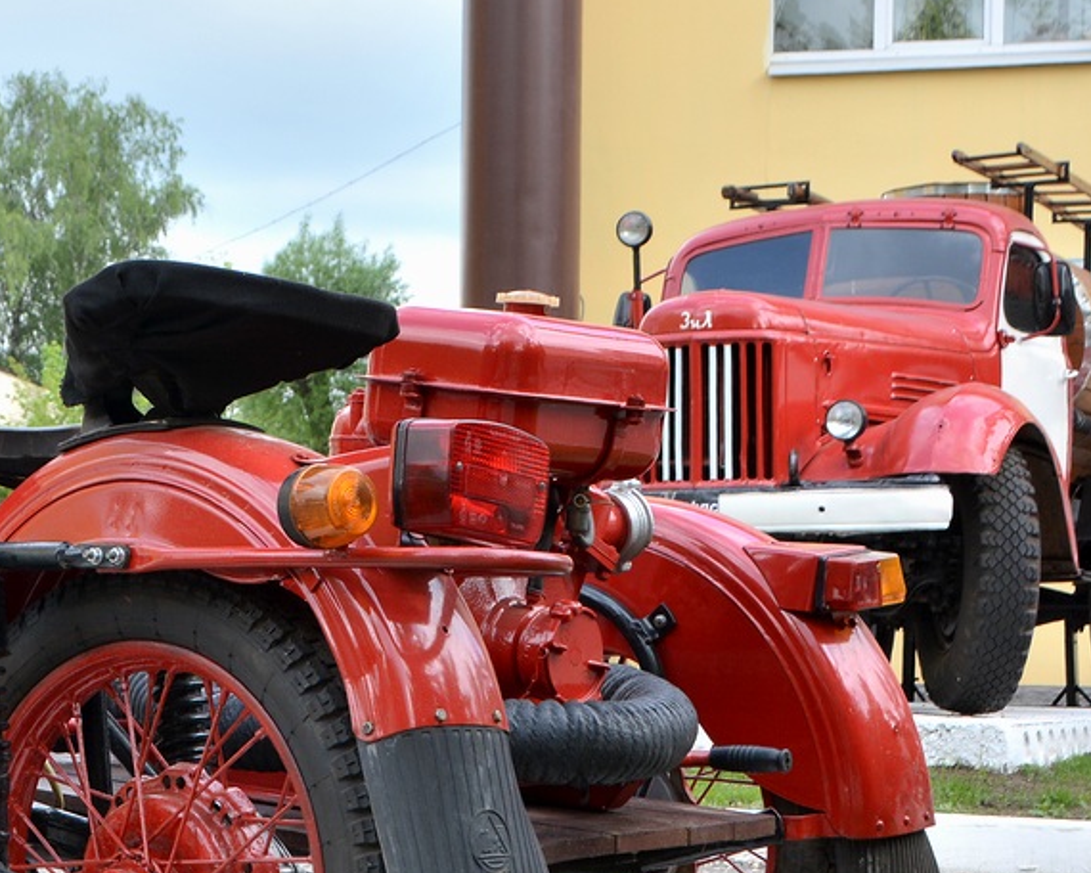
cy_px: 530
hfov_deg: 24.1
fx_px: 2486
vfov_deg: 19.9
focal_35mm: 77
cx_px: 113
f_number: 7.1
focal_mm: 26
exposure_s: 1/200
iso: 200
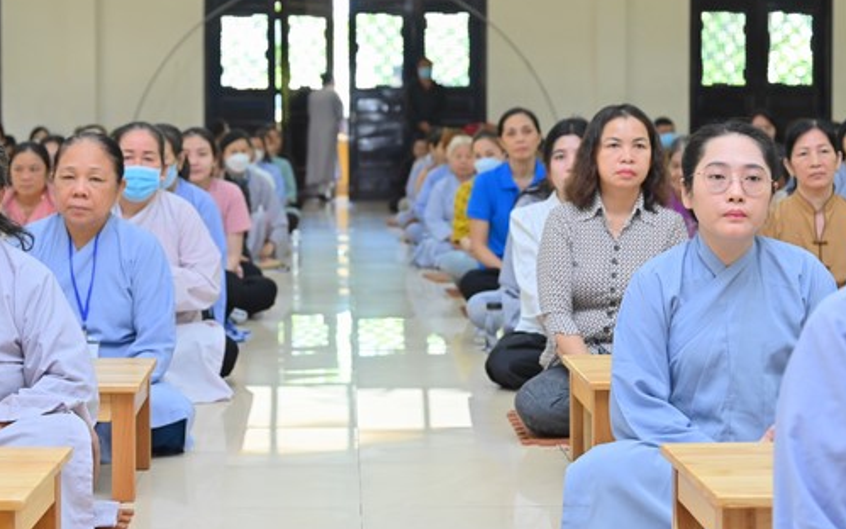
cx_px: 354
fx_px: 1683
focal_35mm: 73
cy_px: 206
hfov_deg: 28.2
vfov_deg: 17.8
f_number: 4.5
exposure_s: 1/125
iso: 1250
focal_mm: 55
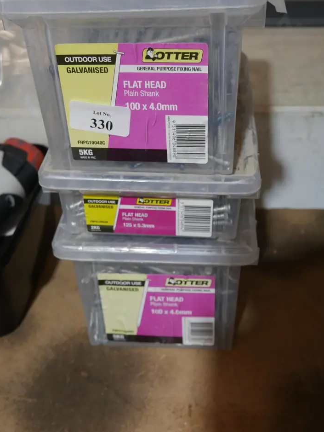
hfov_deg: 30.3
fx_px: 599
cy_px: 207
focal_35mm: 48
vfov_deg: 39.6
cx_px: 152
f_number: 4.7
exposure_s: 1/60
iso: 640
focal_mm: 22
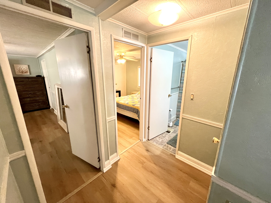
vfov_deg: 89.9
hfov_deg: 106.2
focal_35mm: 13
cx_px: 136
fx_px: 102
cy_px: 102
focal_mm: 1.57
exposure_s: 1/60
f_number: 1.8
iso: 250
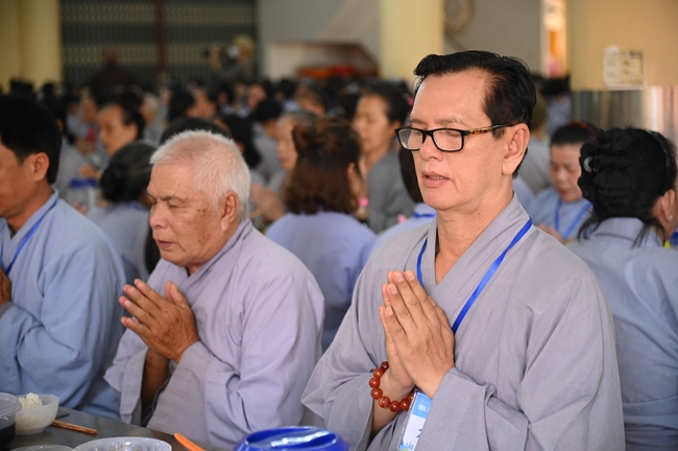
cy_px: 226
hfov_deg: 27.0
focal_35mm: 75
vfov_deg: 18.1
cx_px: 339
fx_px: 1411
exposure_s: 1/200
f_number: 4
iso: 2500
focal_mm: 75
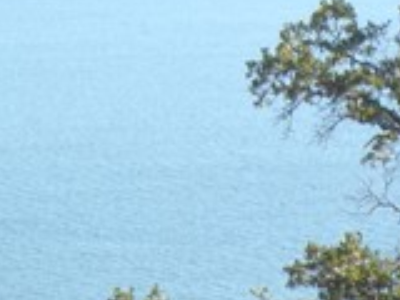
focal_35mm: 260
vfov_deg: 5.7
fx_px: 3004
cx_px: -82
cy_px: 45
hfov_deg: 7.6
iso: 100
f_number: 7.4
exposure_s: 1/60
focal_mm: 11.6
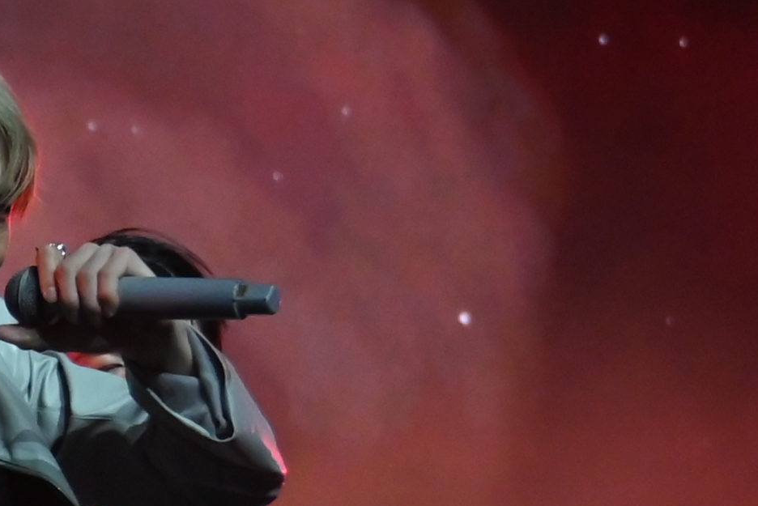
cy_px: 835
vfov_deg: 2.7
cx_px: -915
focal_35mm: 508
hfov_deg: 4.0
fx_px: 10701
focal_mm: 79
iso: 2500
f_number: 6
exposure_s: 1/320
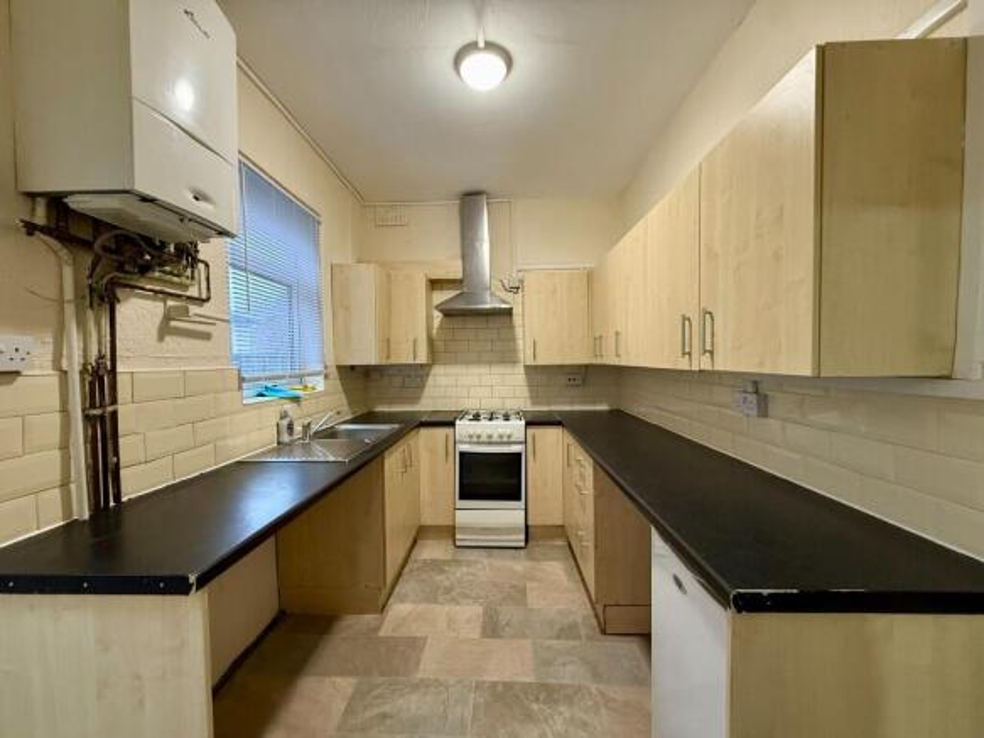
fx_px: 398
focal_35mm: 14
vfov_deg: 85.7
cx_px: 492
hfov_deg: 102.1
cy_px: 369
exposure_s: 1/99
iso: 320
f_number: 2.2
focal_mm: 2.22
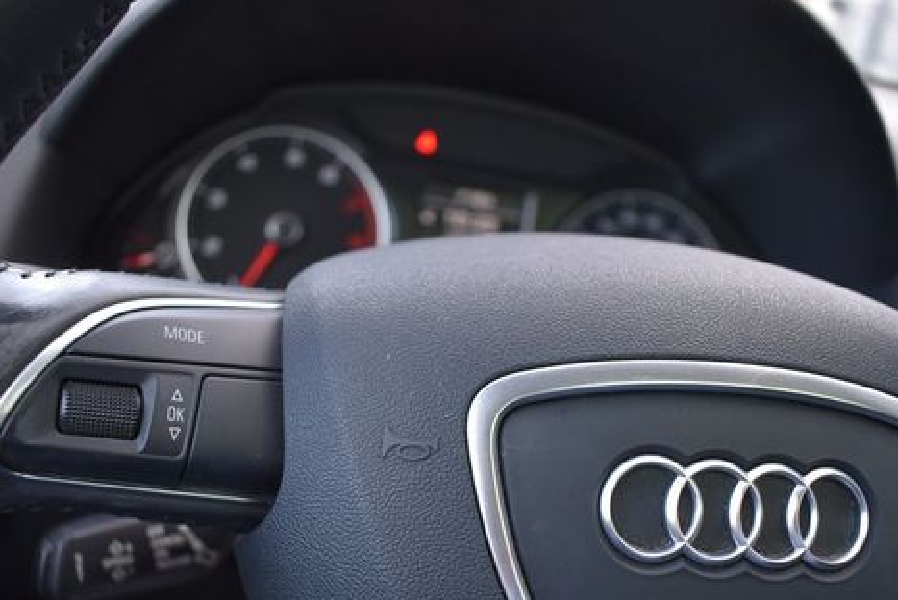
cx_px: 413
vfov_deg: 35.6
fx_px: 923
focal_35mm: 37
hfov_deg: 51.8
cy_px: 403
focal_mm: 18
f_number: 3.5
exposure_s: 1/250
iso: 720
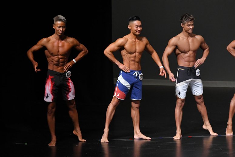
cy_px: 78
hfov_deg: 6.9
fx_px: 1957
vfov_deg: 4.6
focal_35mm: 300
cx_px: 118
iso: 5000
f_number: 5.6
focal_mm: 200
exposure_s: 1/400
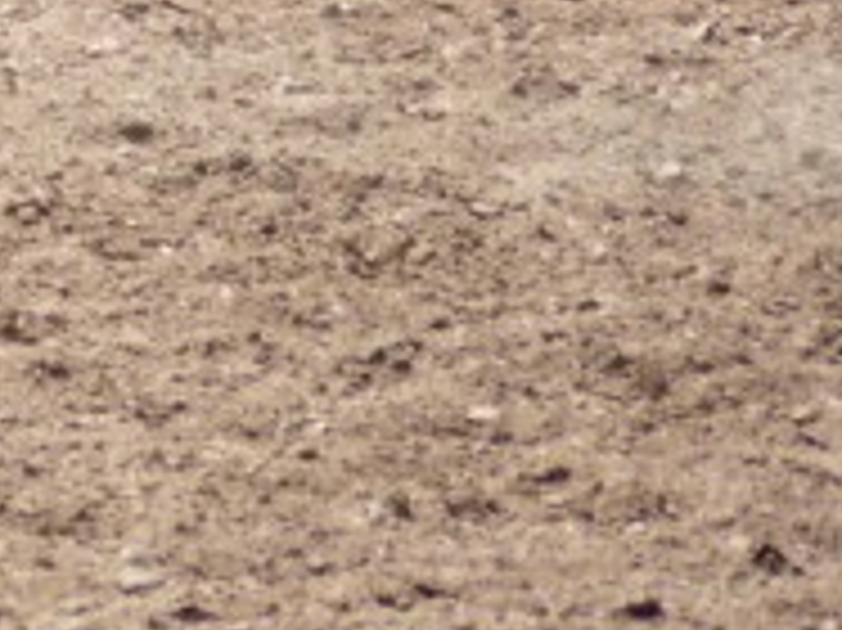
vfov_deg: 1.7
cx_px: -1166
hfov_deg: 2.3
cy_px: -1076
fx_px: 20784
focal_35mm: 855
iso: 200
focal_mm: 78
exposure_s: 1/500
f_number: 4.4
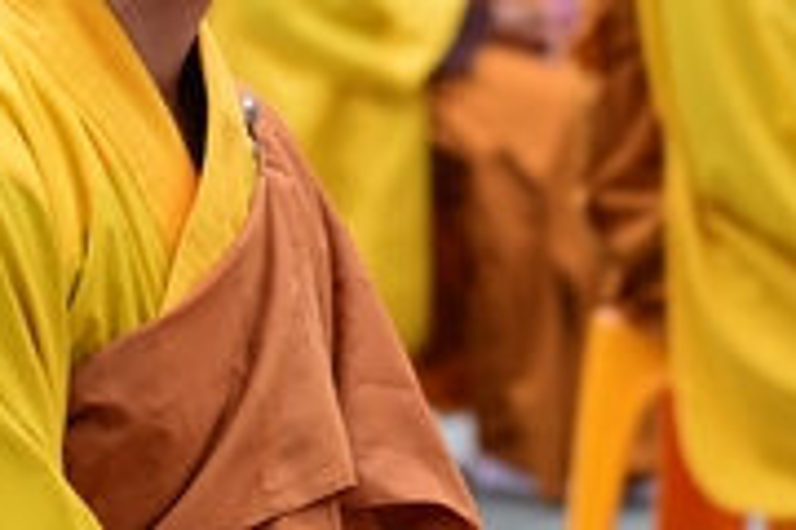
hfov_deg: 4.7
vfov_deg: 3.2
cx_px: 203
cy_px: -102
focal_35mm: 434
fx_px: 9595
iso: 320
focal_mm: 120
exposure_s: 1/100
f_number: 4
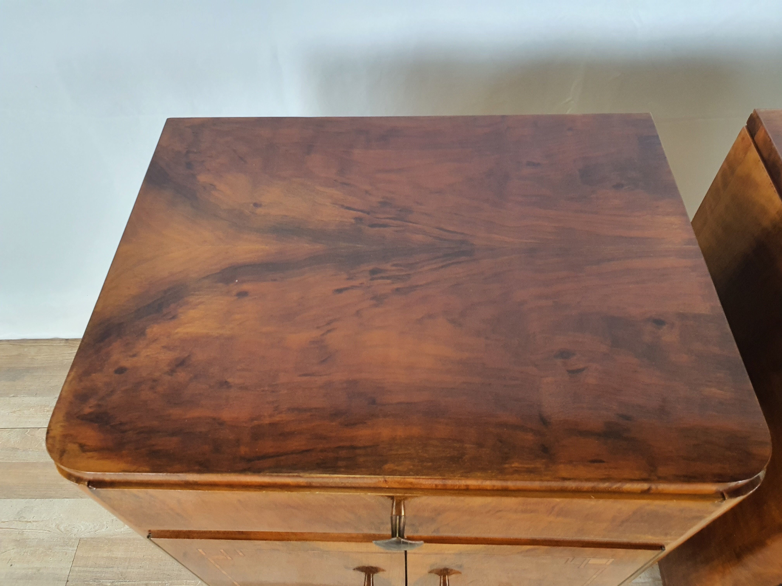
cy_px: 293
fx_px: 587
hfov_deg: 67.3
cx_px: 391
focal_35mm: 26
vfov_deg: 53.1
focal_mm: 4.3
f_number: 2.4
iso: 320
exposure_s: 1/50
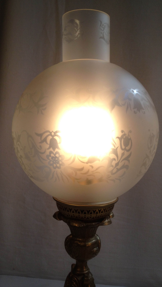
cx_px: 84
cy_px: 146
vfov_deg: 51.6
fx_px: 298
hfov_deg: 30.4
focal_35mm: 39
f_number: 2.4
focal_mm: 4.28
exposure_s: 1/267
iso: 50
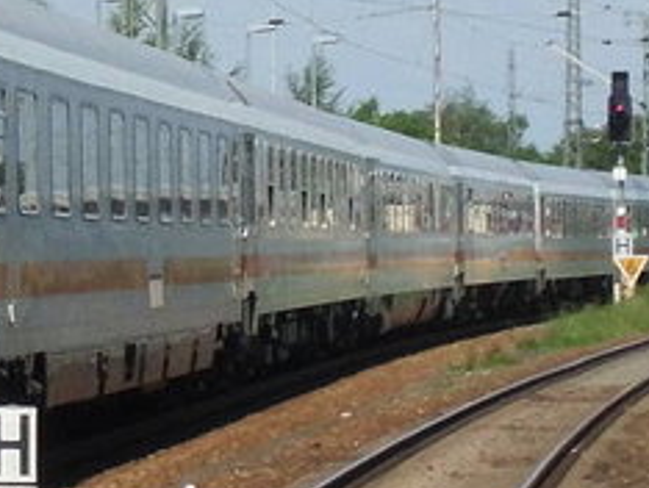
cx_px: -596
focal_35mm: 323
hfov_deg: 6.0
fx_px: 6062
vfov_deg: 4.6
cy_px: 89
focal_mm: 11.2
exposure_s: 1/663
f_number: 5.1
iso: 100
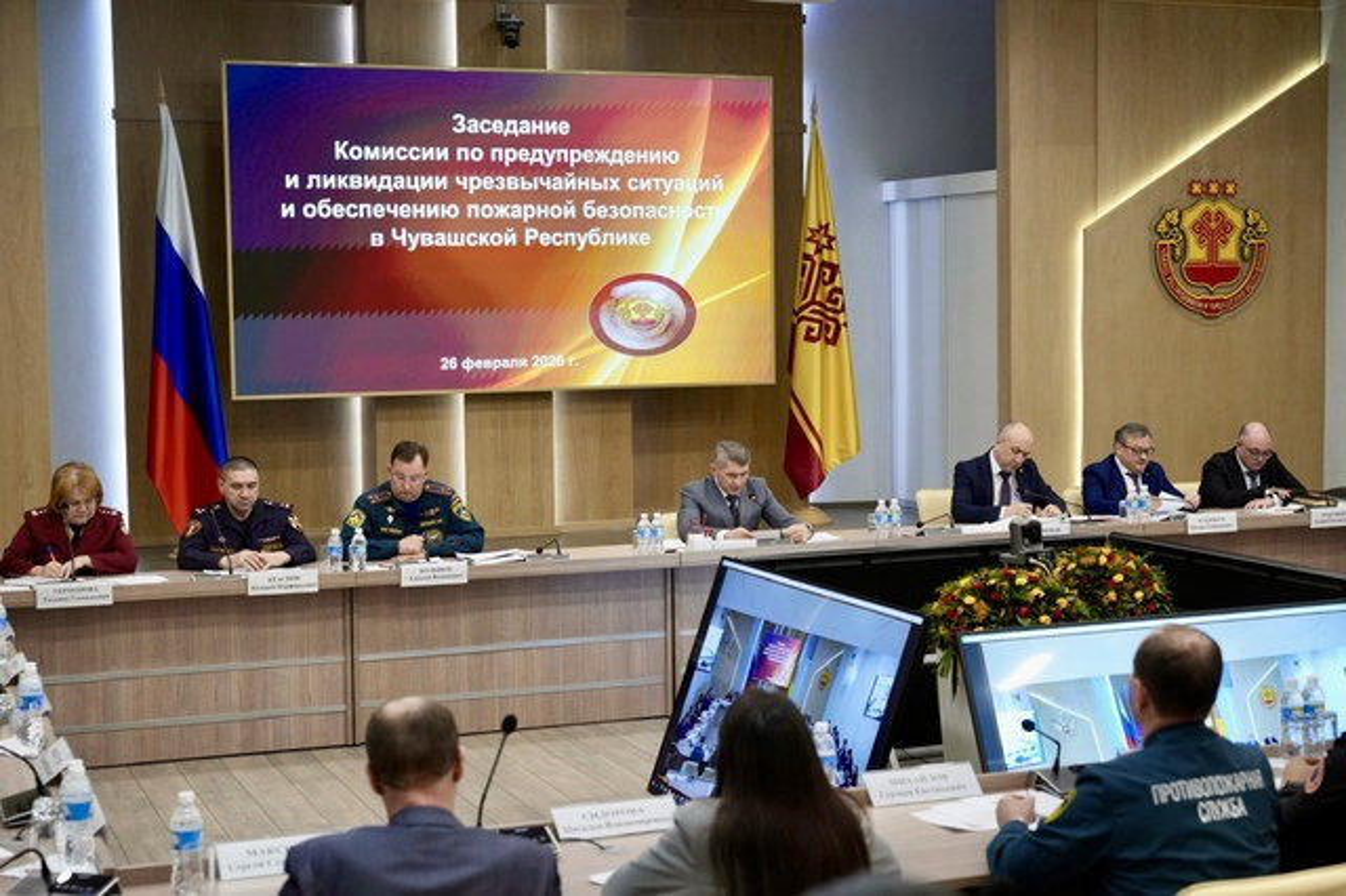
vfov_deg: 27.4
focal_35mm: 49
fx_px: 1835
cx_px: 673
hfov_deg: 40.3
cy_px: 448
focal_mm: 49.1
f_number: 3.5
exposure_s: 1/160
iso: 1600
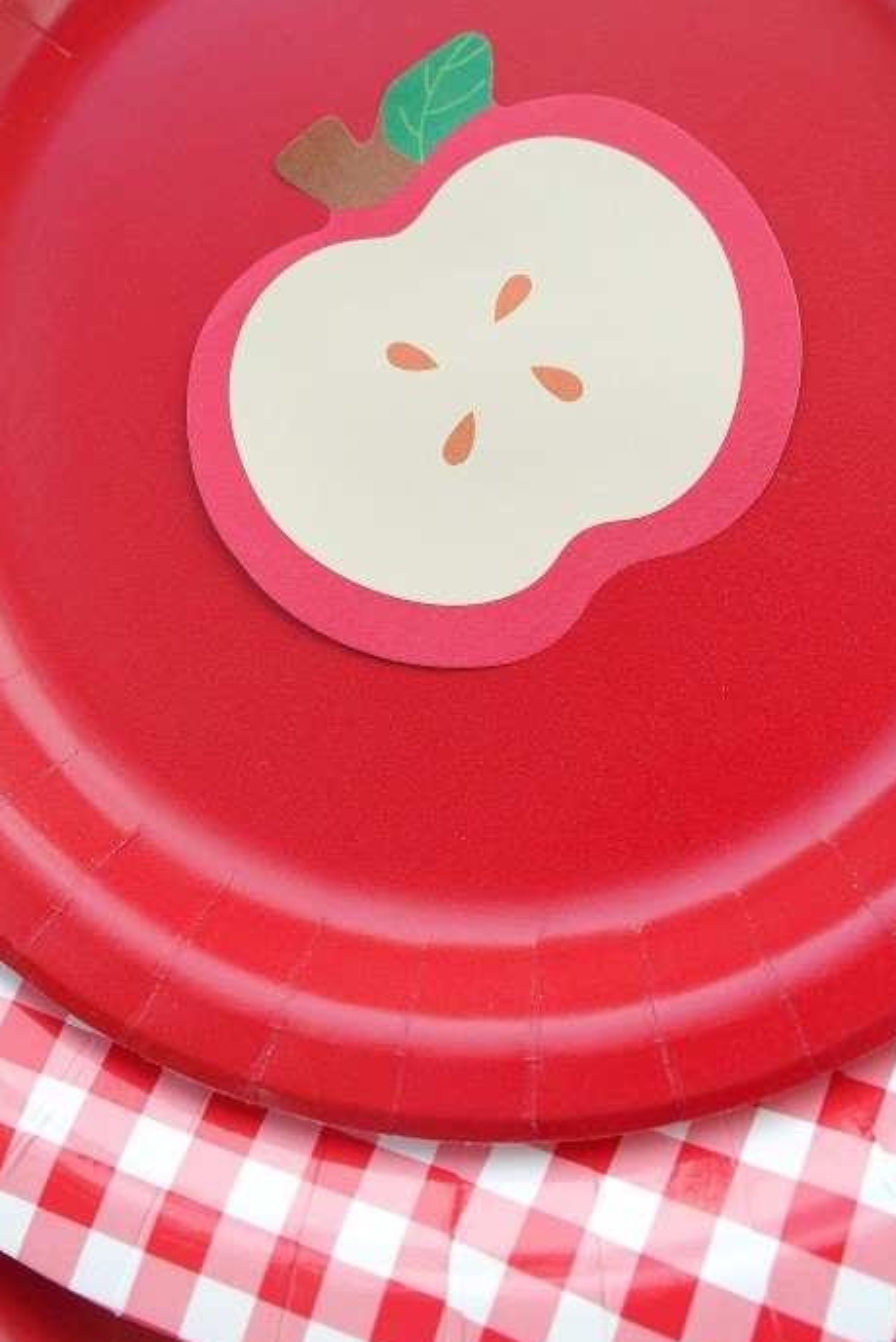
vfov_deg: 41.3
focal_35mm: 47
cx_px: 421
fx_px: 1753
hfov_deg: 28.7
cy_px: 427
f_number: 4
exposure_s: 1/125
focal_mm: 20
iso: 100
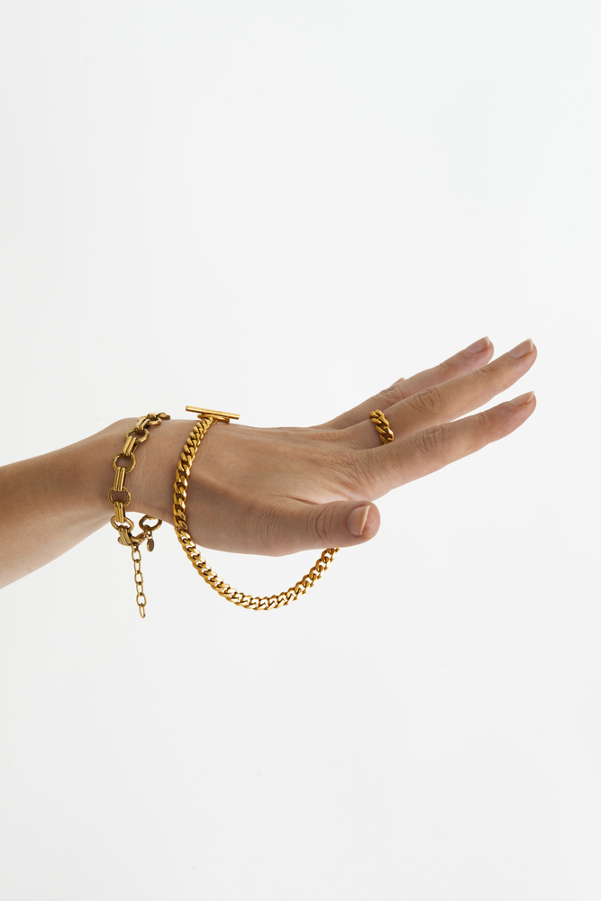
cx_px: 300
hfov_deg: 13.0
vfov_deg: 19.5
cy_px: 450
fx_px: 2628
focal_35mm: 105
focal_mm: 105
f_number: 14
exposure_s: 1/125
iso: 800
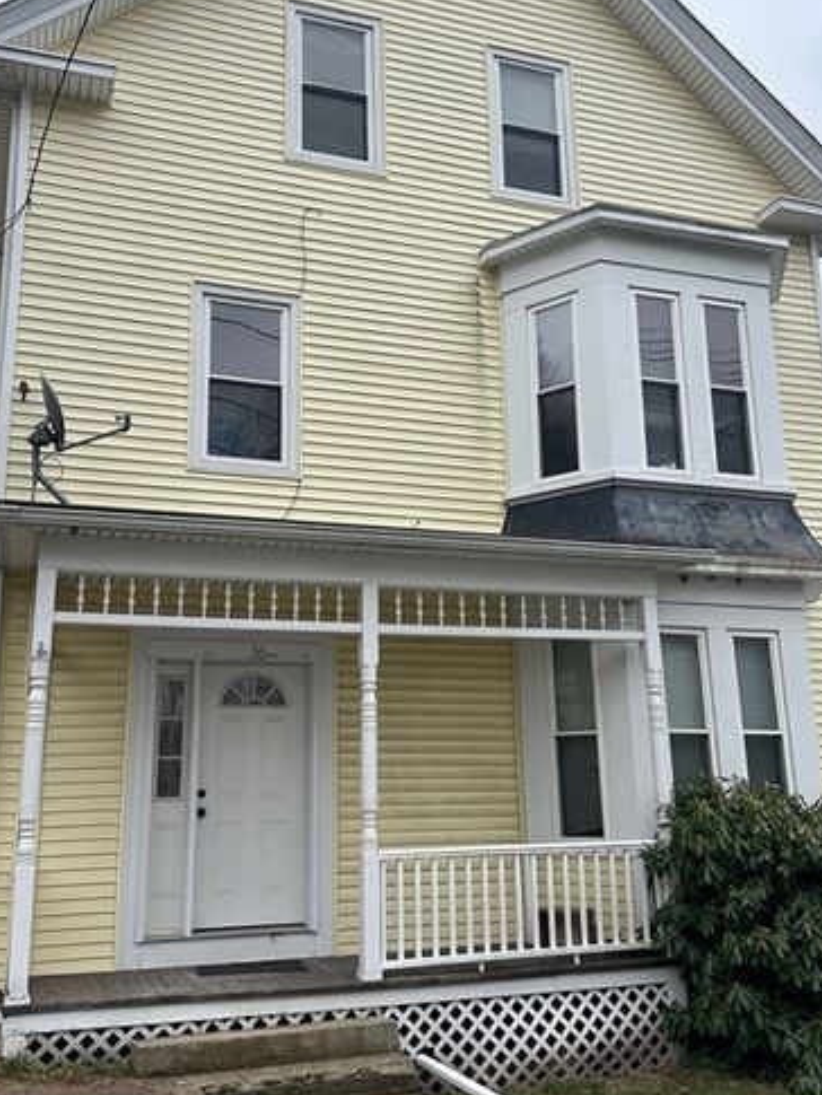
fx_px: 1044
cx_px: 391
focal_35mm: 33
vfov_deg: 55.3
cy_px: 536
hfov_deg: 43.0
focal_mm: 6.86
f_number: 1.78
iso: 80
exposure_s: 1/2252
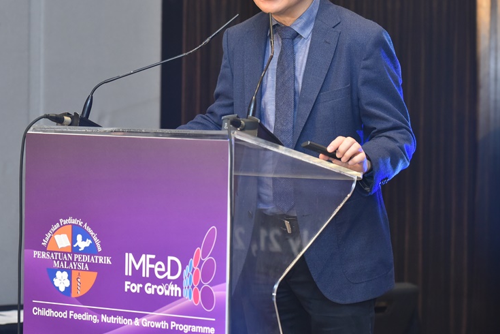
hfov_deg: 13.1
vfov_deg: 8.7
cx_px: 255
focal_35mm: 157
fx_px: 2180
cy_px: 108
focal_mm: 110
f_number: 4
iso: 1600
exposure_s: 1/160
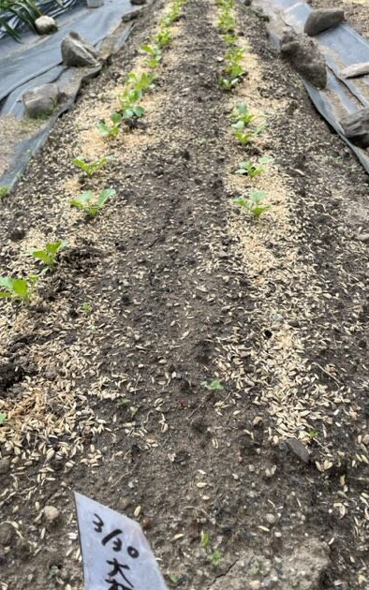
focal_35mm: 28
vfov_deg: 66.5
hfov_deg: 44.4
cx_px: 155
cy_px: 298
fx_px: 450
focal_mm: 4.2
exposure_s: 1/1689
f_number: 1.6
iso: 32
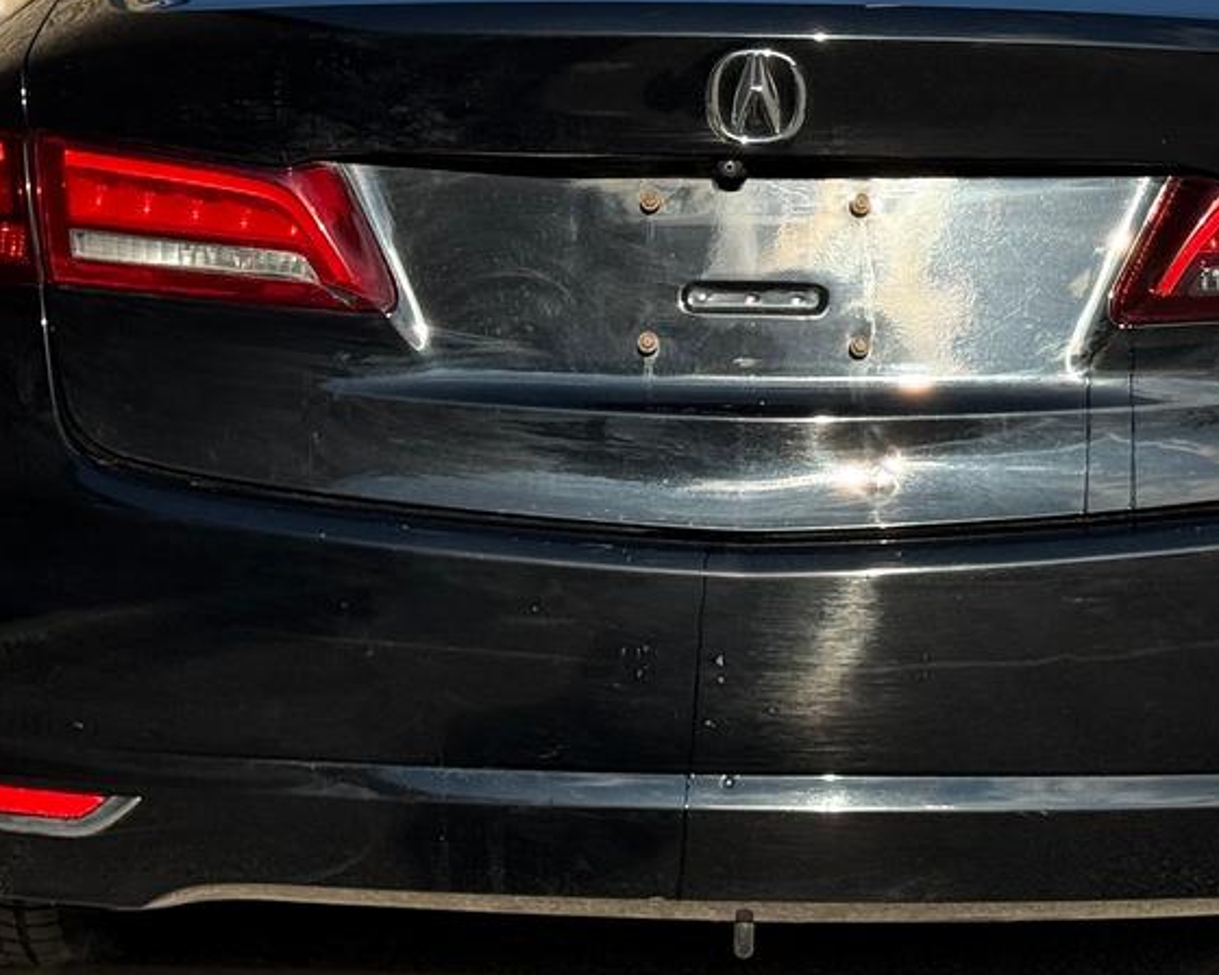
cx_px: 744
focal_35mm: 107
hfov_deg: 17.9
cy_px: 39
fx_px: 3860
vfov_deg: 14.2
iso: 64
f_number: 1.78
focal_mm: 6.76
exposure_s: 1/3891
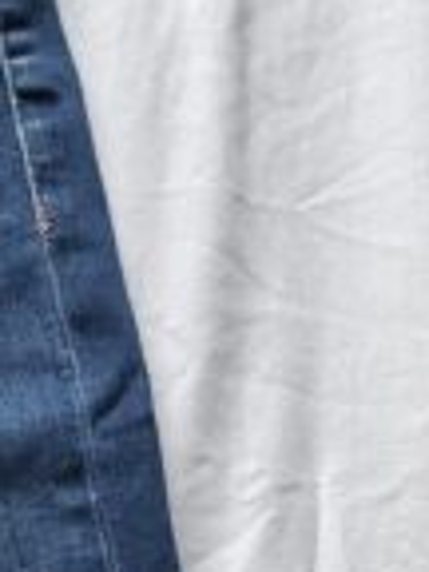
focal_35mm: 128
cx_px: -592
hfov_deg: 10.1
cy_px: 1136
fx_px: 2115
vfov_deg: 13.3
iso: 100
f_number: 1.8
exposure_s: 1/100
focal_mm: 5.54
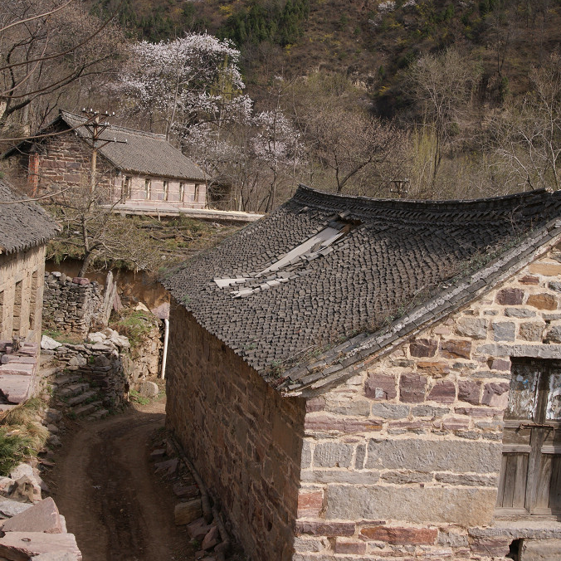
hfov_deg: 31.6
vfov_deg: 31.6
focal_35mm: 54
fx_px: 990
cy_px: 279
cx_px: 272
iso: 100
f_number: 10
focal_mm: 28
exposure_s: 1/160
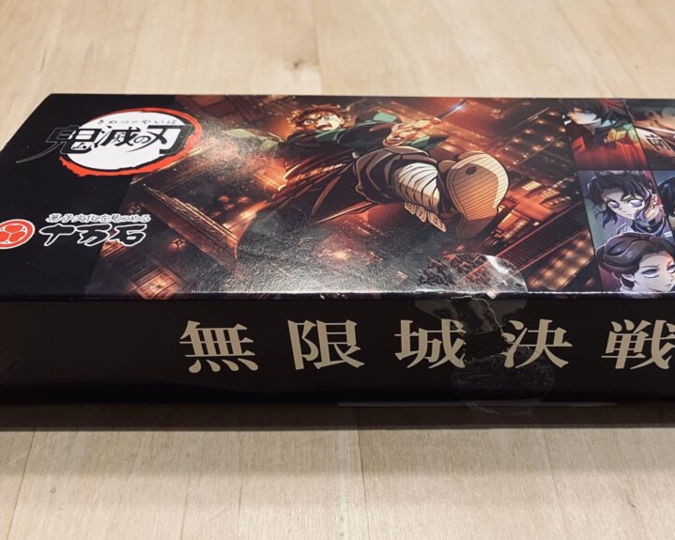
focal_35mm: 38
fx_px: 759
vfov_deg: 39.1
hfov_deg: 47.1
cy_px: 289
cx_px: 453
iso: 125
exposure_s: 1/50
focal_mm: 3.99
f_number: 1.8
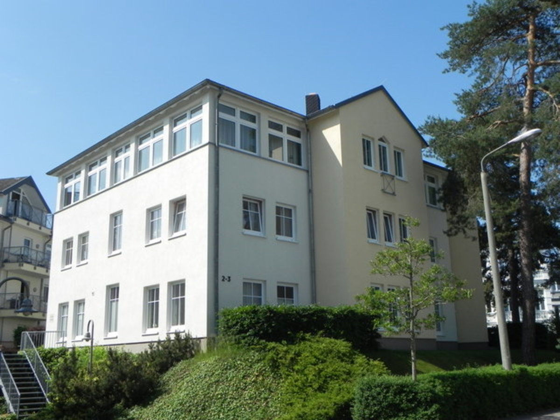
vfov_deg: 38.7
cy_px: 210
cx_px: 280
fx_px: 599
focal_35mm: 37
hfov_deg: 50.1
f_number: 7.1
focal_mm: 6.6
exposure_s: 1/591
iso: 224
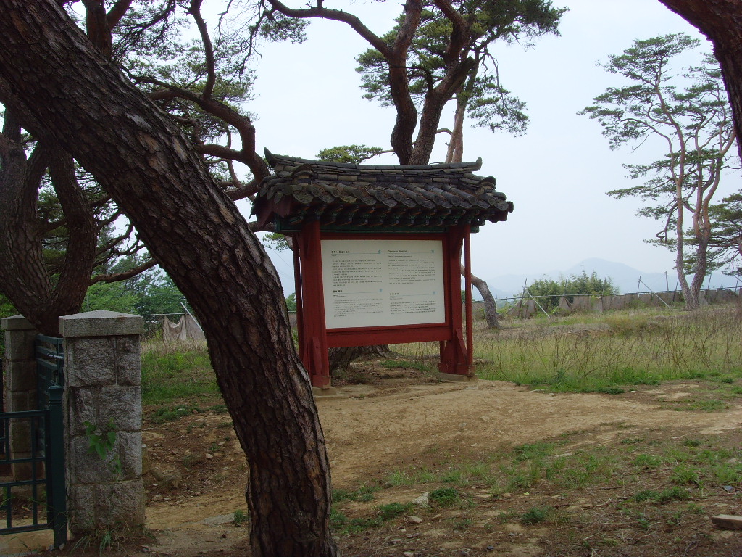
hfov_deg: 47.9
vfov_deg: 36.8
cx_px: 371
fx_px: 836
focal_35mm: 39
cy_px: 278
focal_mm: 6.6
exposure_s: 1/180
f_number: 6.3
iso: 80
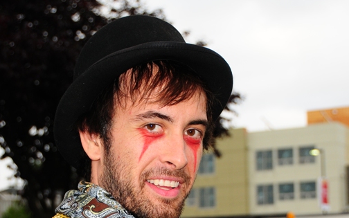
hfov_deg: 21.4
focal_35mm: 97
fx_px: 923
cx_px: 170
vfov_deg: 13.4
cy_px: 182
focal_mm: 40
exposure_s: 1/250
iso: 400
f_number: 5
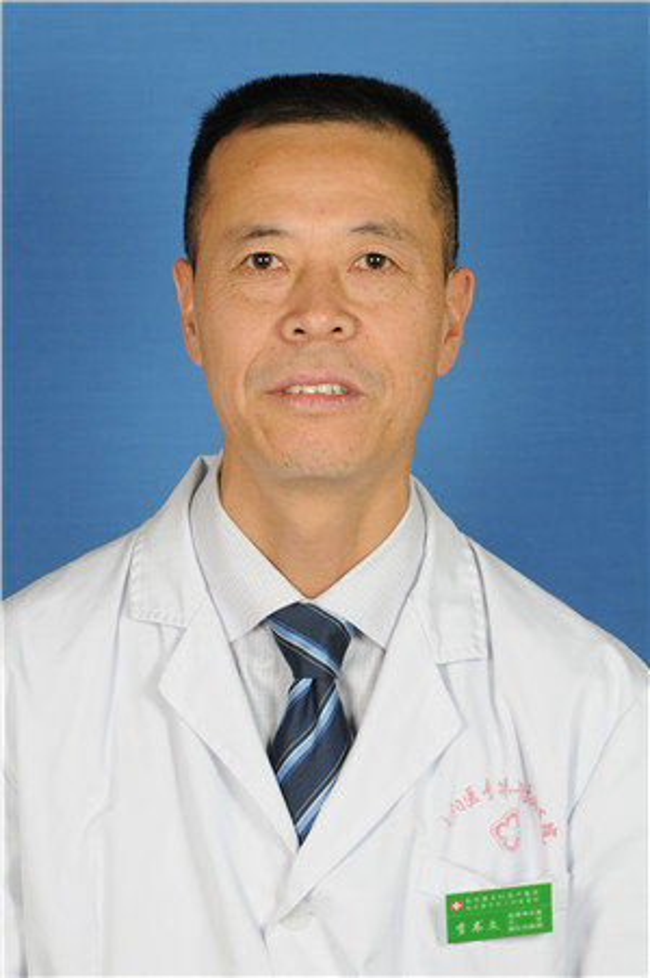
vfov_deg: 15.2
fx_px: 3662
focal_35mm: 135
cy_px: 489
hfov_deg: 10.1
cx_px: 325
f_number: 9
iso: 200
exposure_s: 1/60
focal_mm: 90
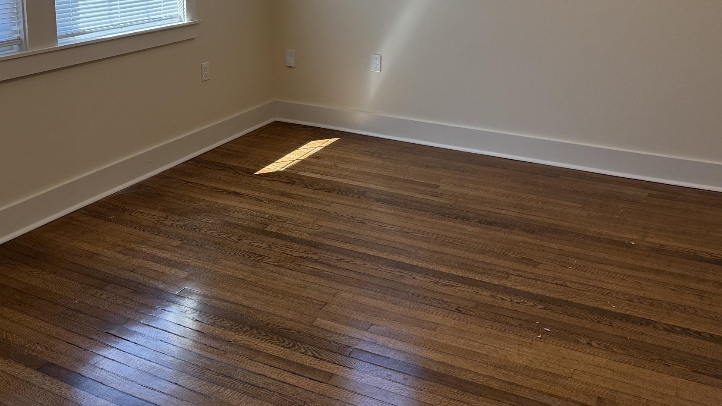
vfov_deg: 30.6
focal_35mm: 36
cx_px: 360
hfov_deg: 55.3
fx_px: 689
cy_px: 6
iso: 160
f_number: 1.78
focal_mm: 6.76
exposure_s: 1/224
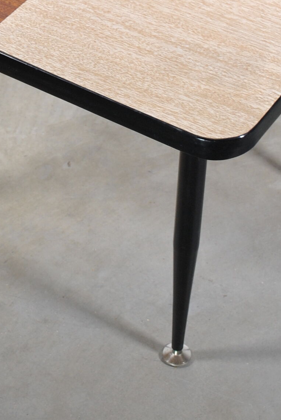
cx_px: 83
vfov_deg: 16.6
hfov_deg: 11.2
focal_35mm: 122
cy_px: 62
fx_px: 1424
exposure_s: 1/30
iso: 200
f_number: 5
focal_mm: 24
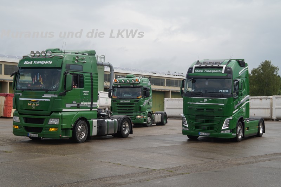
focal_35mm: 52
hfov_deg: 37.9
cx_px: 140
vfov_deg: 25.7
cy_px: 94
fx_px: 410
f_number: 5.6
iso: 100
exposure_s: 1/500
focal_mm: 35
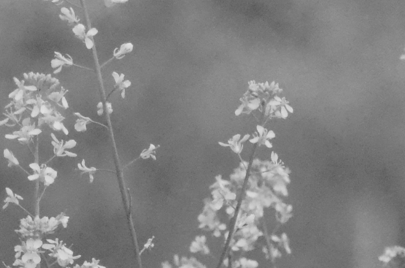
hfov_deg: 0.9
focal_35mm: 2181
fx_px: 24479
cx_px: -39
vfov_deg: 0.6
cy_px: 249
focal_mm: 300
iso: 6400
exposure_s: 1/1000
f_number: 11
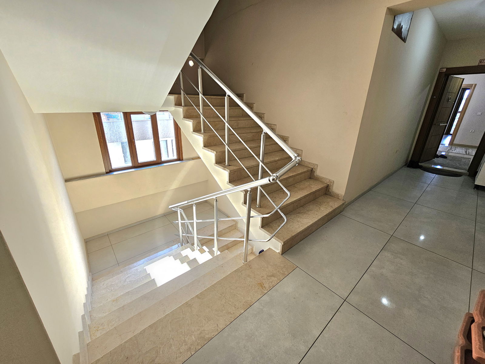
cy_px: 182
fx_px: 182
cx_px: 242
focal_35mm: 13
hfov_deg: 106.2
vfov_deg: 89.9
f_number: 2.2
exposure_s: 1/50.3
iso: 50
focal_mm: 2.2
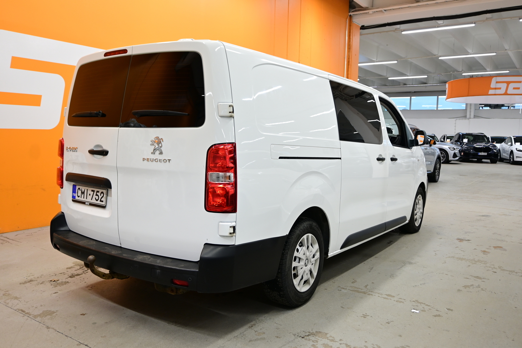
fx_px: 435
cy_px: 174
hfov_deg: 61.9
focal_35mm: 30
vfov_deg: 43.6
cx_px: 261
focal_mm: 20
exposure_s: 1/50
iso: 320
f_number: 3.8
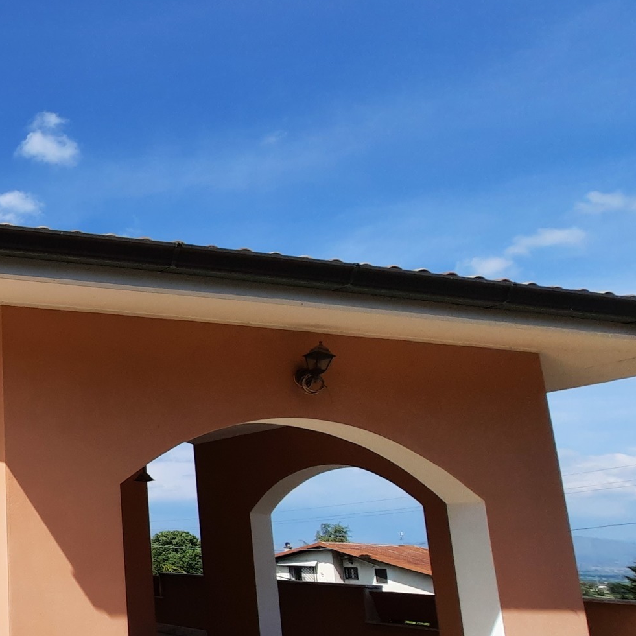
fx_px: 624
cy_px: 419
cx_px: -189
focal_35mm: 30
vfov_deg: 53.1
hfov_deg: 36.0
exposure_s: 1/1698
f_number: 2.2
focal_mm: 1.74
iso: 40
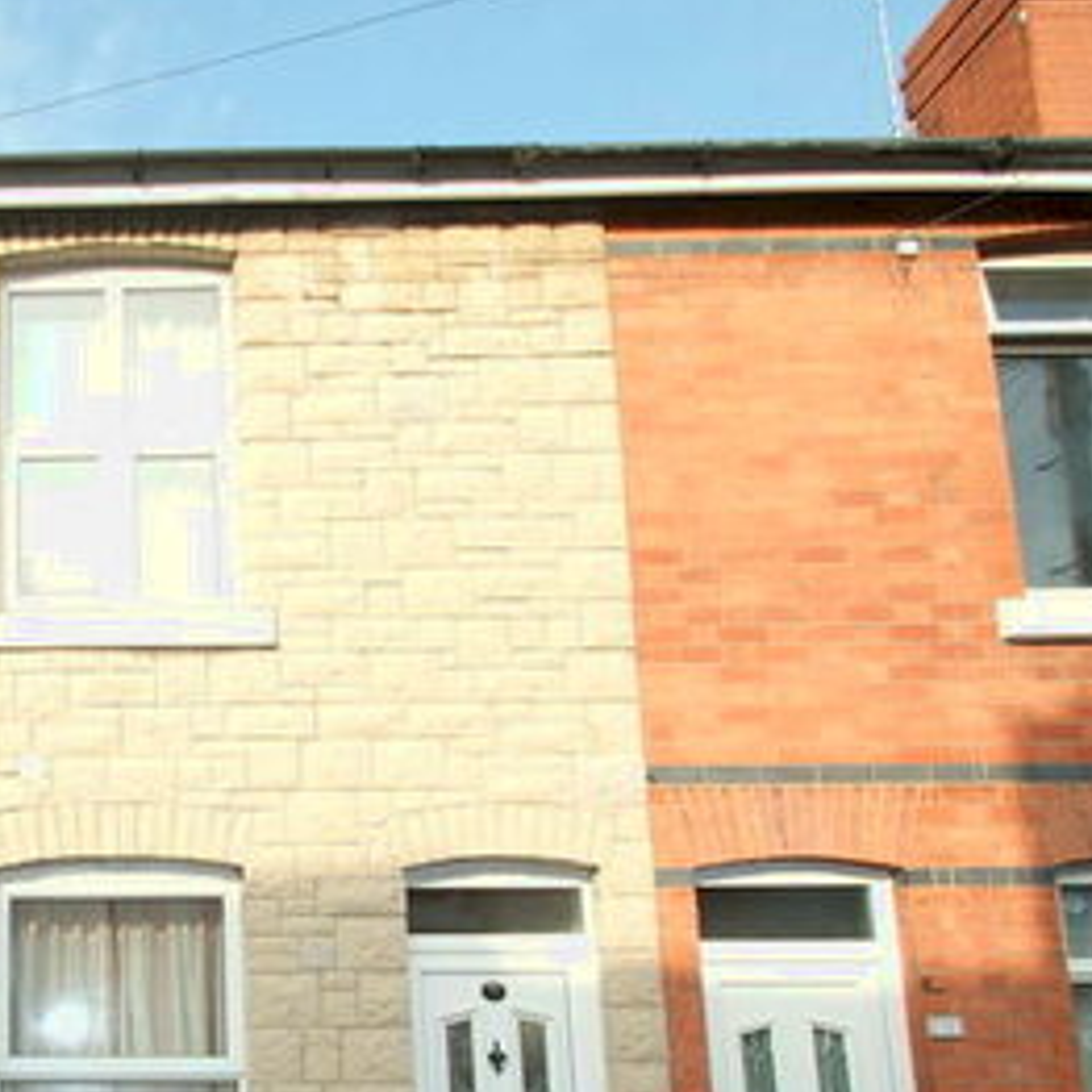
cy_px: 817
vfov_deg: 46.7
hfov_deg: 42.9
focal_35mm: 34
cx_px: 46
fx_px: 1213
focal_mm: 10
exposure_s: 1/80
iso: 100
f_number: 8
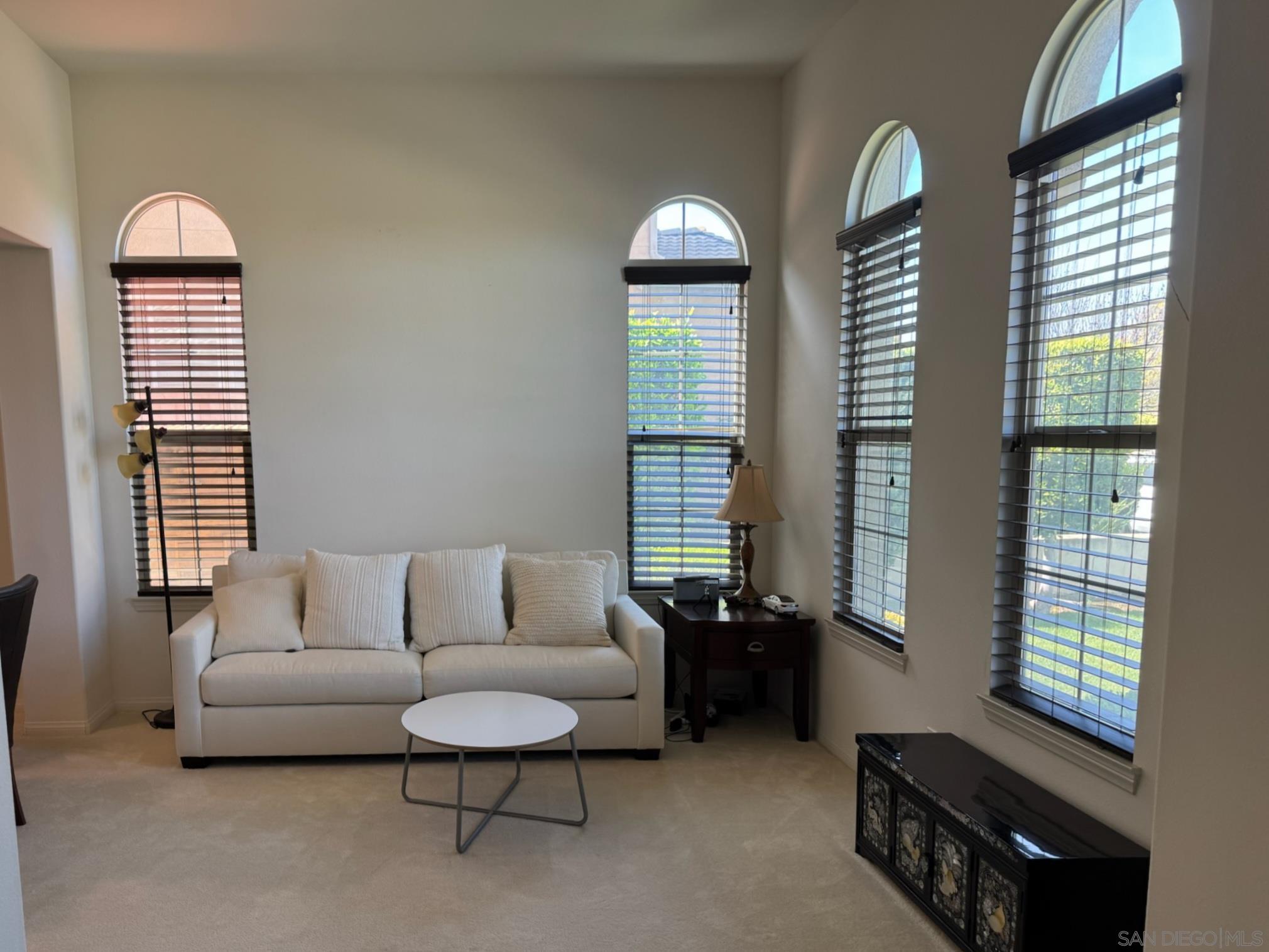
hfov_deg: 71.6
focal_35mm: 24
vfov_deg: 56.8
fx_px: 880
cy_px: 476
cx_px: 634
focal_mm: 6.76
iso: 100
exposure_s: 1/120
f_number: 1.78
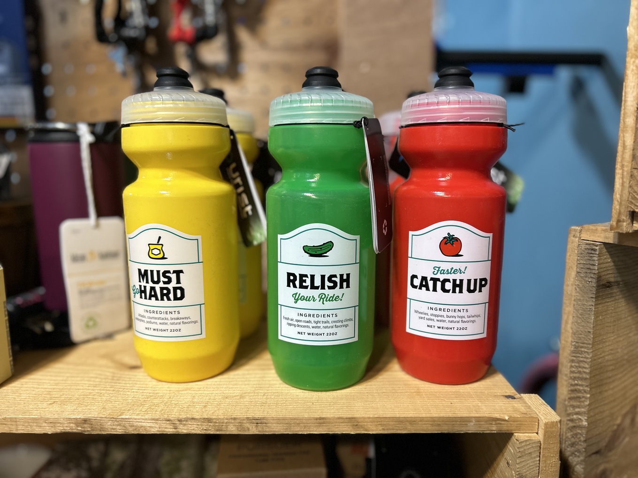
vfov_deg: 53.1
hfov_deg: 67.3
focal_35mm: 26
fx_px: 479
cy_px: 239
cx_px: 319
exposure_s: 1/50
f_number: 1.5
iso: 125
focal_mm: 5.7
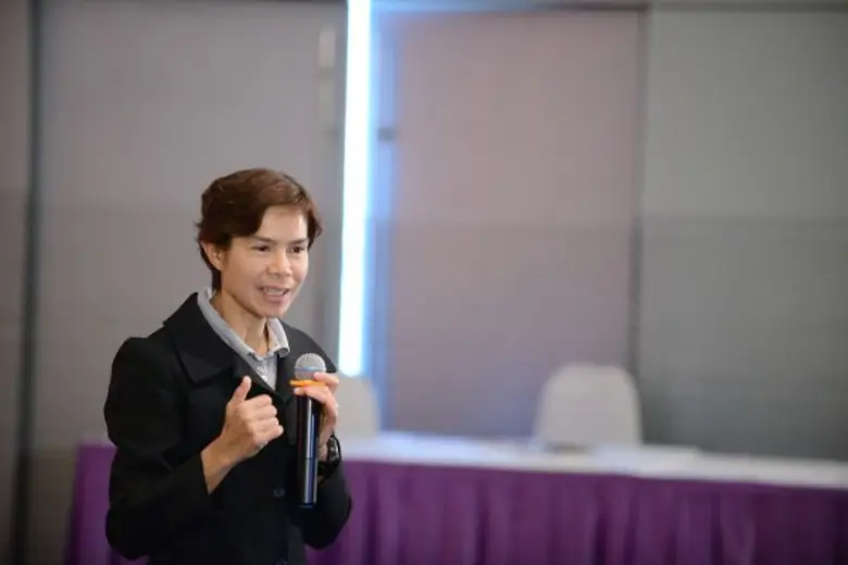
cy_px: 282
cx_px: 424
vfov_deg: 6.9
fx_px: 4711
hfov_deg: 10.3
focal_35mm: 200
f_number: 2.8
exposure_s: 1/125
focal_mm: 200
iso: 3200
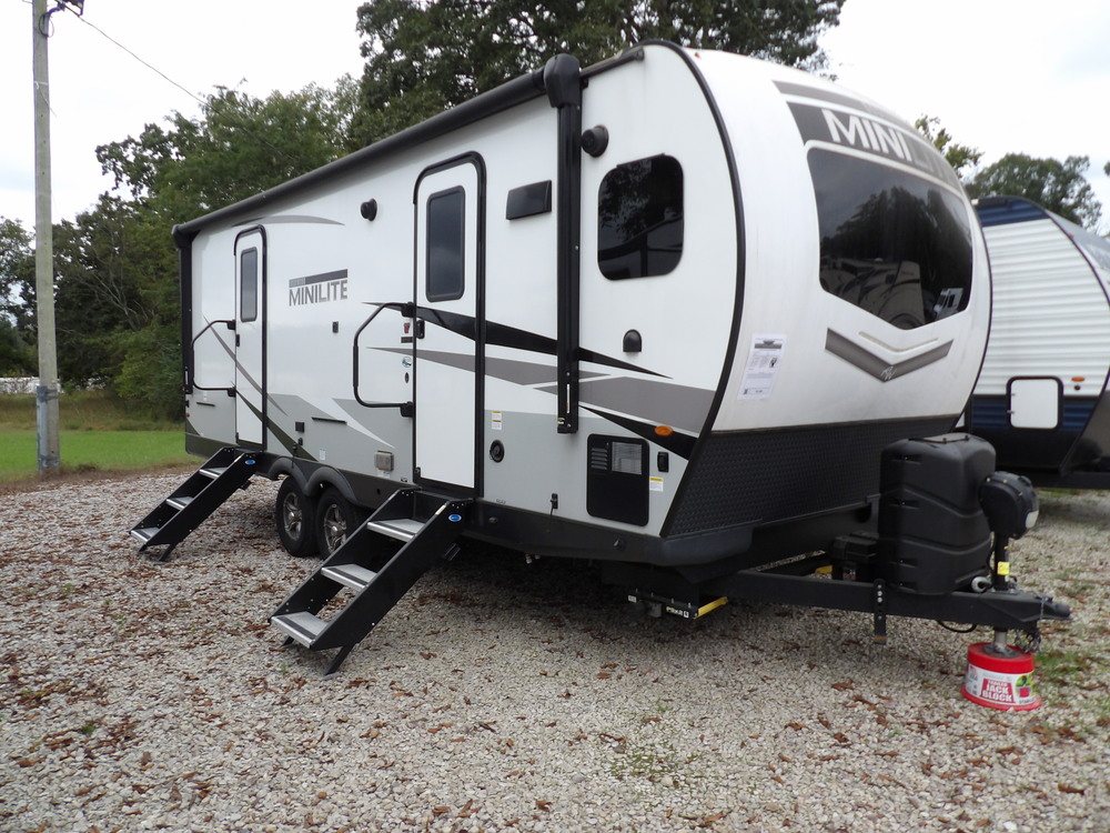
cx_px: 555
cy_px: 416
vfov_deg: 56.8
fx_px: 770
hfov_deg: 71.6
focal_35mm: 24
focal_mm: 4.3
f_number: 2.8
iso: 100
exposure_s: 1/741
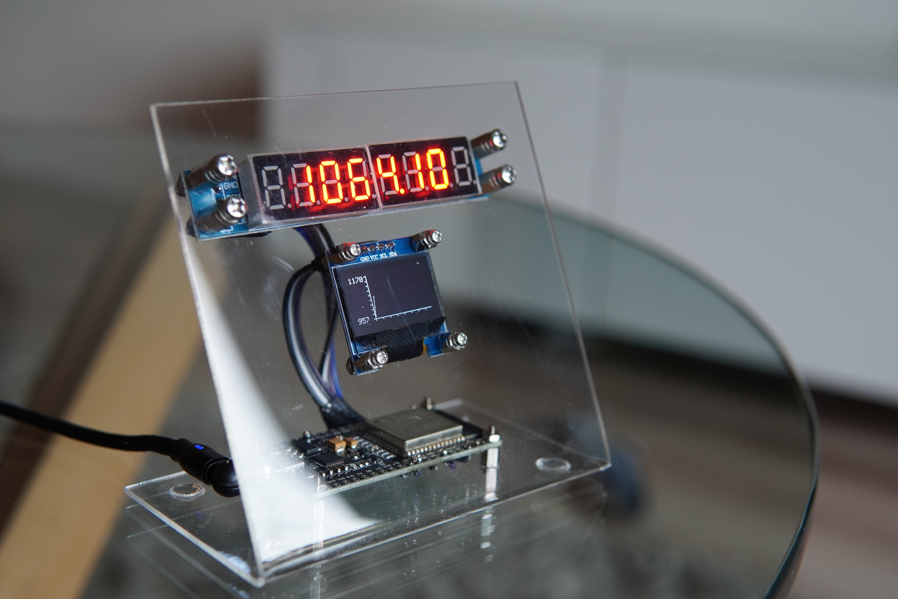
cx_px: 449
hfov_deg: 43.6
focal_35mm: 45
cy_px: 300
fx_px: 1122
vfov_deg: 29.9
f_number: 4
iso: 640
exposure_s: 1/60
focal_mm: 30
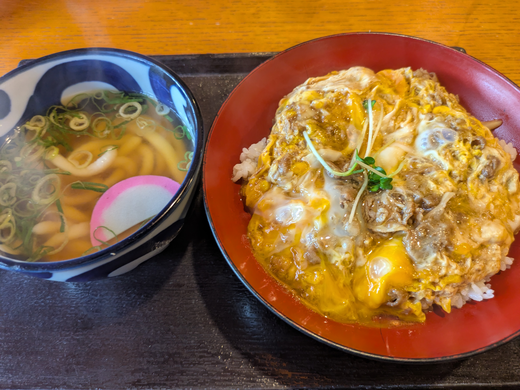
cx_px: 260
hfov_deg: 69.4
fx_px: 376
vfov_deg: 54.9
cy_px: 195
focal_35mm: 25
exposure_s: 1/30
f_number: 1.89
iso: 199
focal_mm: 5.43
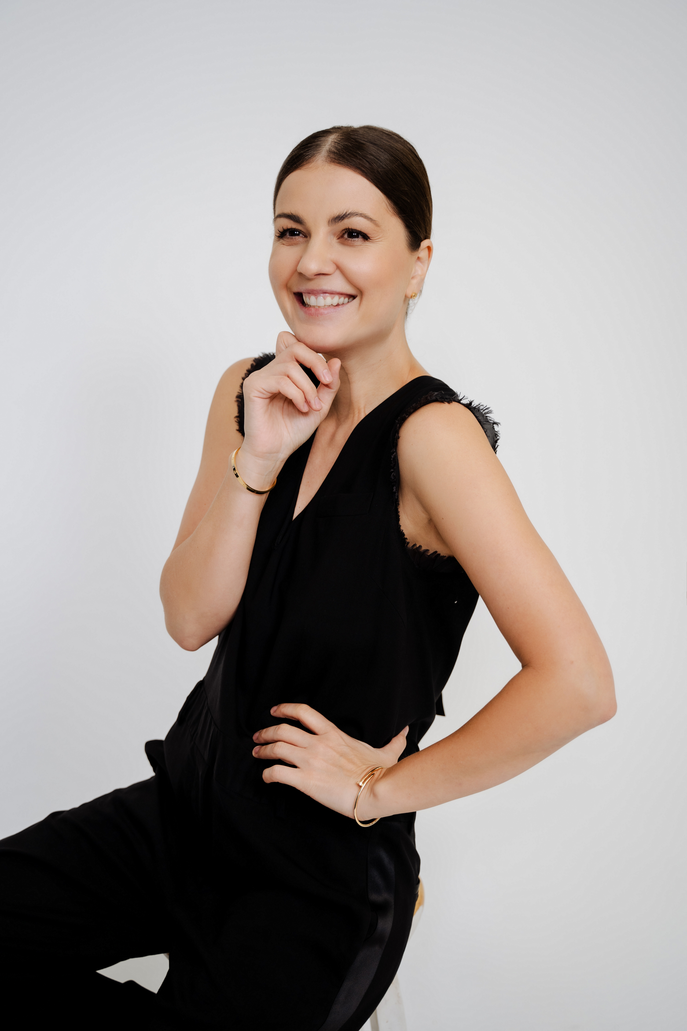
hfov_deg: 31.9
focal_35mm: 42
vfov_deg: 46.4
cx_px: 344
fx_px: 1202
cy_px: 516
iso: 320
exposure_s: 1/100
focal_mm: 42
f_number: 3.2
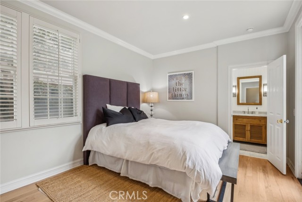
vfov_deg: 77.4
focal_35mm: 15
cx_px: 151
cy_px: 101
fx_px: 126
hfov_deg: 100.4
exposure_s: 1/8
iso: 160
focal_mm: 10
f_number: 8
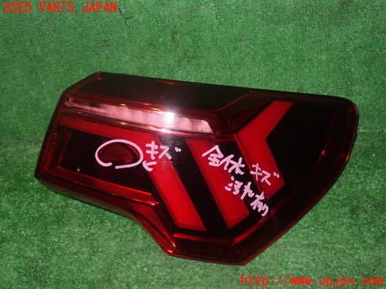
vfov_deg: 35.1
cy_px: 144
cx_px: 193
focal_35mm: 41
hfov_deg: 45.8
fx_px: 457
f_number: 8
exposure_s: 1/40
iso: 800
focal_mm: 7.31
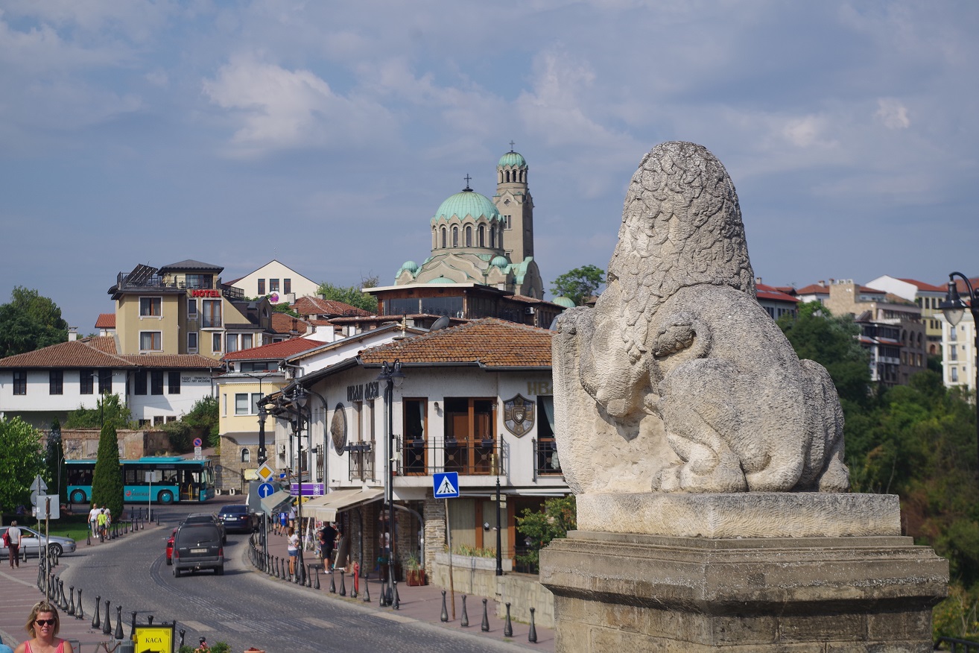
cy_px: 326
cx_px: 490
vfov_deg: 16.6
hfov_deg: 24.6
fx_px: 2243
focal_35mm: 82
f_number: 8
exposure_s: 1/400
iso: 100
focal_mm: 55
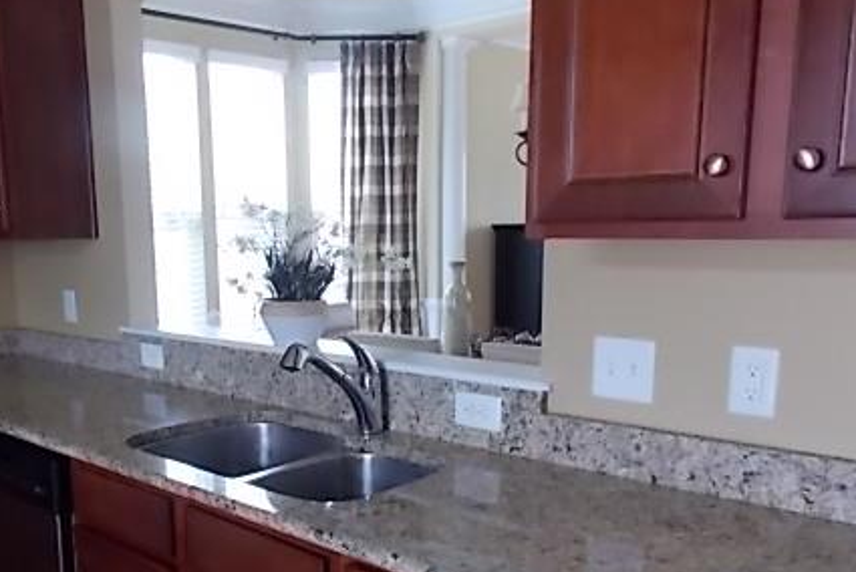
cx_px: 316
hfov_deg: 52.5
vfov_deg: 36.4
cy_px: 395
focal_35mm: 36
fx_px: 857
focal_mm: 4
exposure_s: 1/30
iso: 200
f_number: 3.1
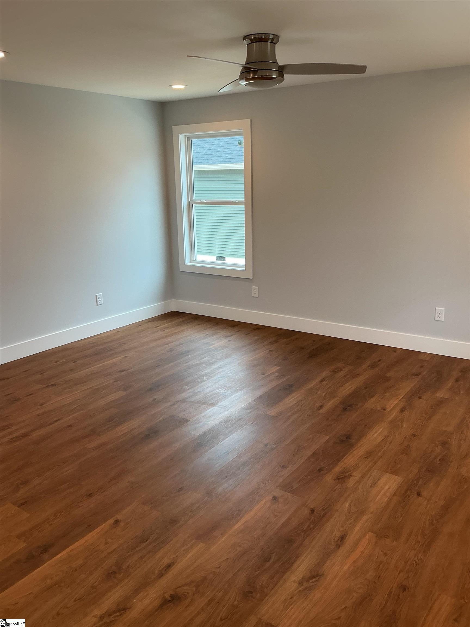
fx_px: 525
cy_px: 314
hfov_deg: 48.2
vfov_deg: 61.7
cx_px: 235
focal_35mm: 29
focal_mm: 3
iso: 32
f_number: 1.8
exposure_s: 1/50
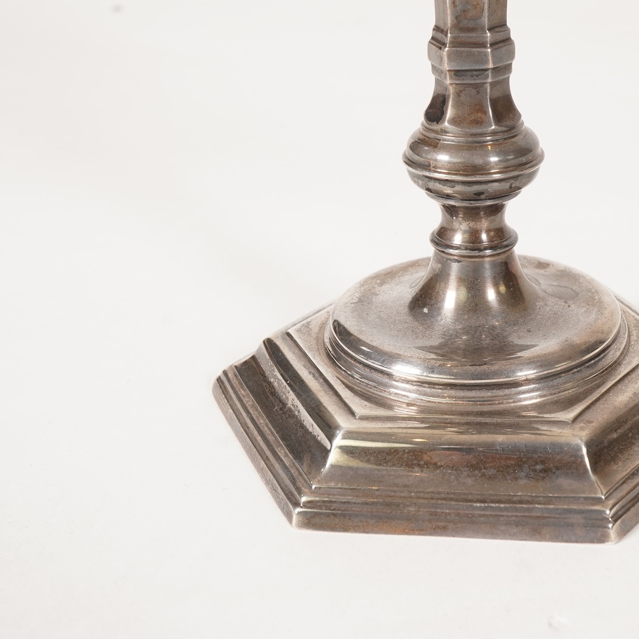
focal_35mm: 58
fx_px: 1211
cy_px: 316
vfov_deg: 29.6
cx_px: 425
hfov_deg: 29.4
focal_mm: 30
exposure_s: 1/125
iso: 320
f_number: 16
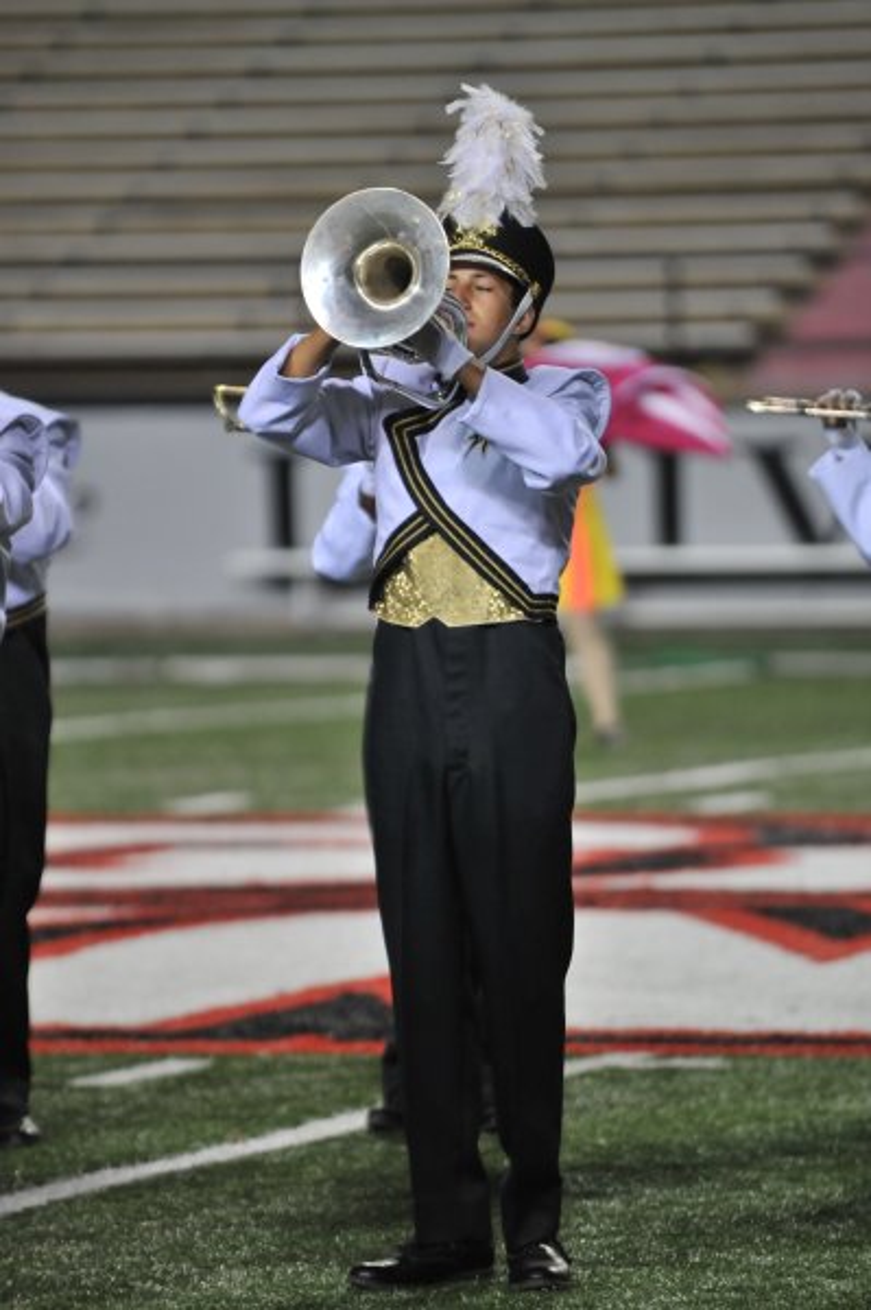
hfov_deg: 4.6
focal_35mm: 300
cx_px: 436
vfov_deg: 6.9
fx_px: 10906
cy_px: 655
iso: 800
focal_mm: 200
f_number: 2.8
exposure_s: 1/500
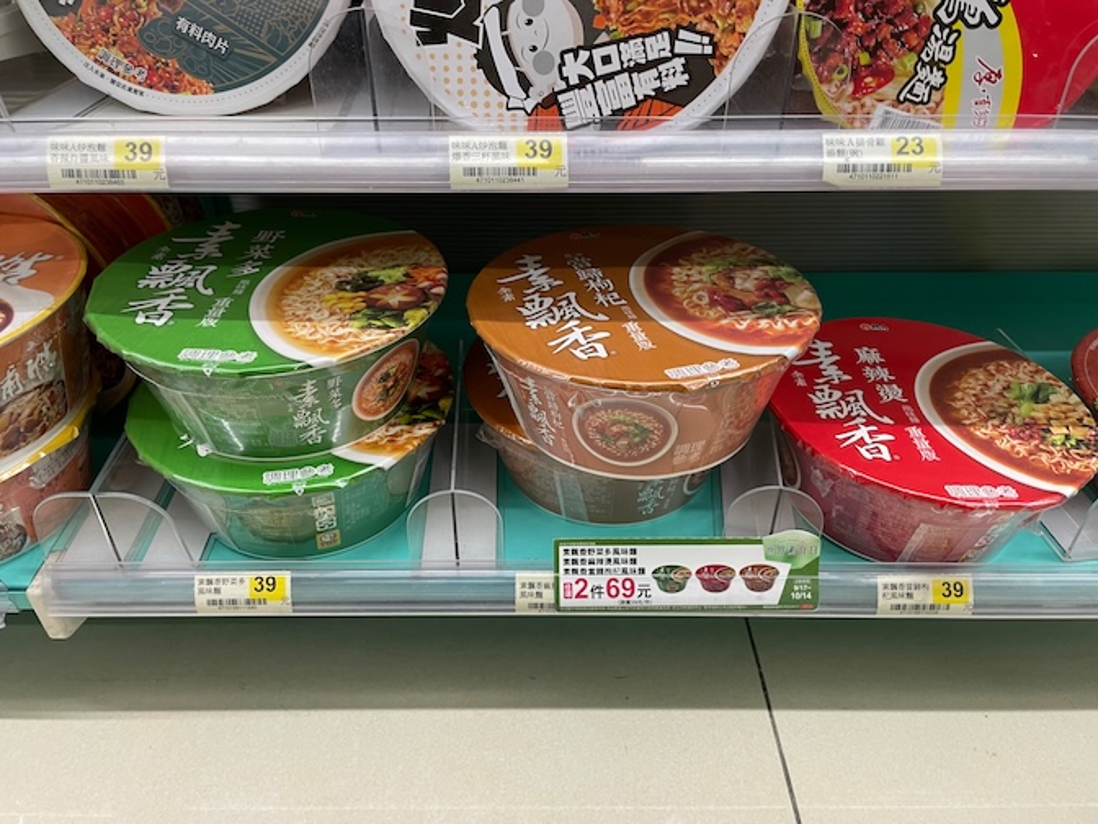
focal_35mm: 26
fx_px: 825
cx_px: 549
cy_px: 412
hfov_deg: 67.3
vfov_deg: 53.1
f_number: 1.6
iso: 80
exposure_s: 1/60
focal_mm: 4.2
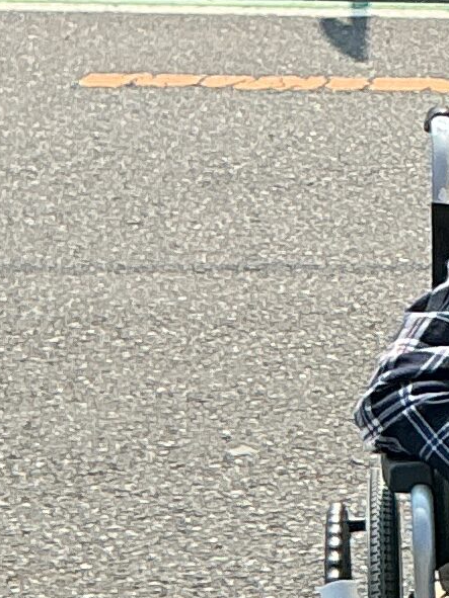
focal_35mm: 198
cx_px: 1475
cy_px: 314
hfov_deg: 6.6
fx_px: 3426
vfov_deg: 10.0
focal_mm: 3
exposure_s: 1/855
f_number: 1.8
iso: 25
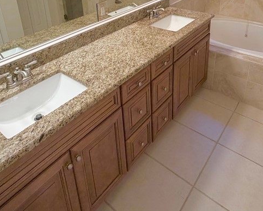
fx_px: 226
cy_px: 20
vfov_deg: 45.2
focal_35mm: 29
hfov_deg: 60.4
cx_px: 138
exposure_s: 1/60
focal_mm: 2.22
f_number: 2.2
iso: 200
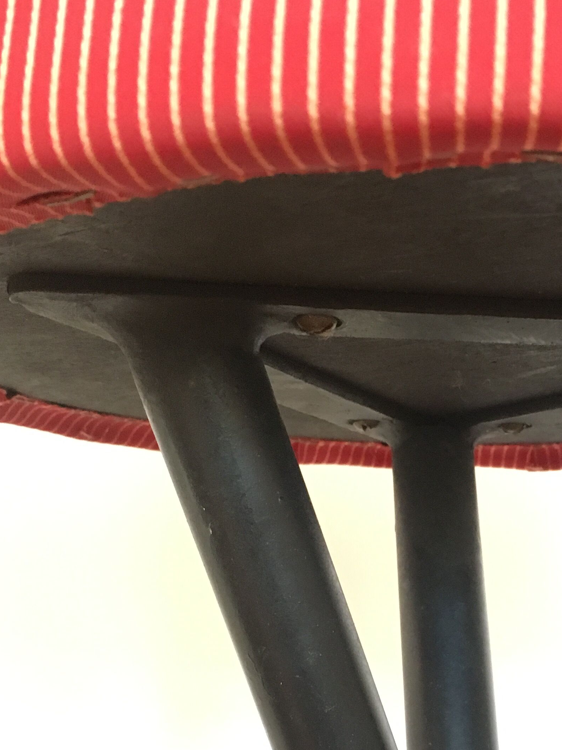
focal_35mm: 55
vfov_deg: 34.3
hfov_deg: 25.8
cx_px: 492
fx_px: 1191
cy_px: 554
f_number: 2.2
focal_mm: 4.15
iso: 200
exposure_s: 1/25
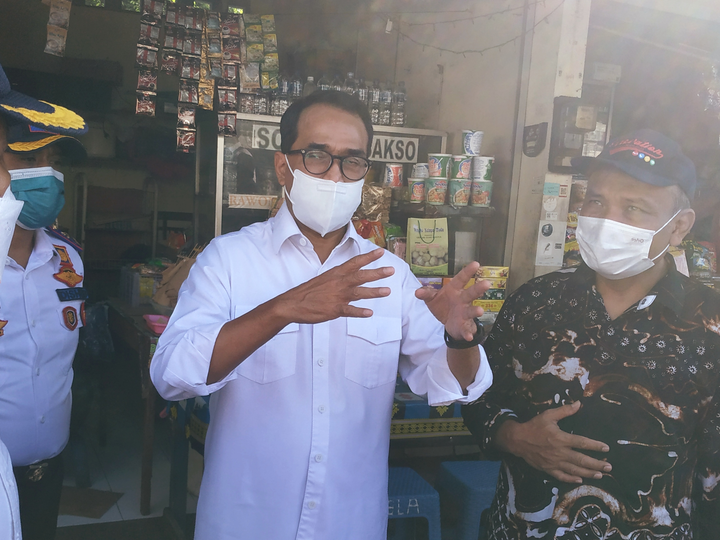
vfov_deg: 54.9
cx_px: 364
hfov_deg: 69.4
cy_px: 266
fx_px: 520
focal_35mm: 25
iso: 125
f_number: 1.9
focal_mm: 3.94
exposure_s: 1/594
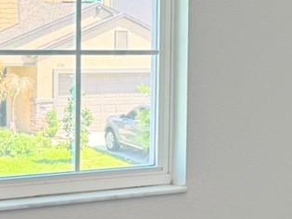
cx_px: 321
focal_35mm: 123
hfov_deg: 15.6
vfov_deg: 12.0
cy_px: 89
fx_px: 1038
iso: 100
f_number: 1.78
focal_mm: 6.76
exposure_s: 1/319
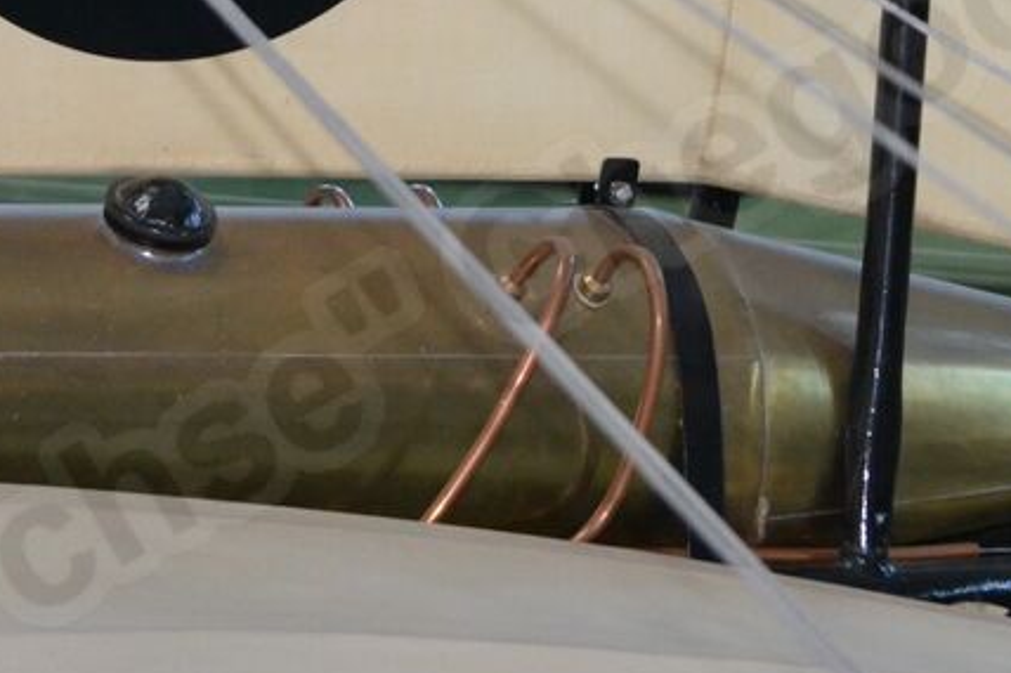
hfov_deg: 5.7
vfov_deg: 3.8
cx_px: 626
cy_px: 204
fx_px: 10078
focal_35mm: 359
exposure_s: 1/60
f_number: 4.5
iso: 1600
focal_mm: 80
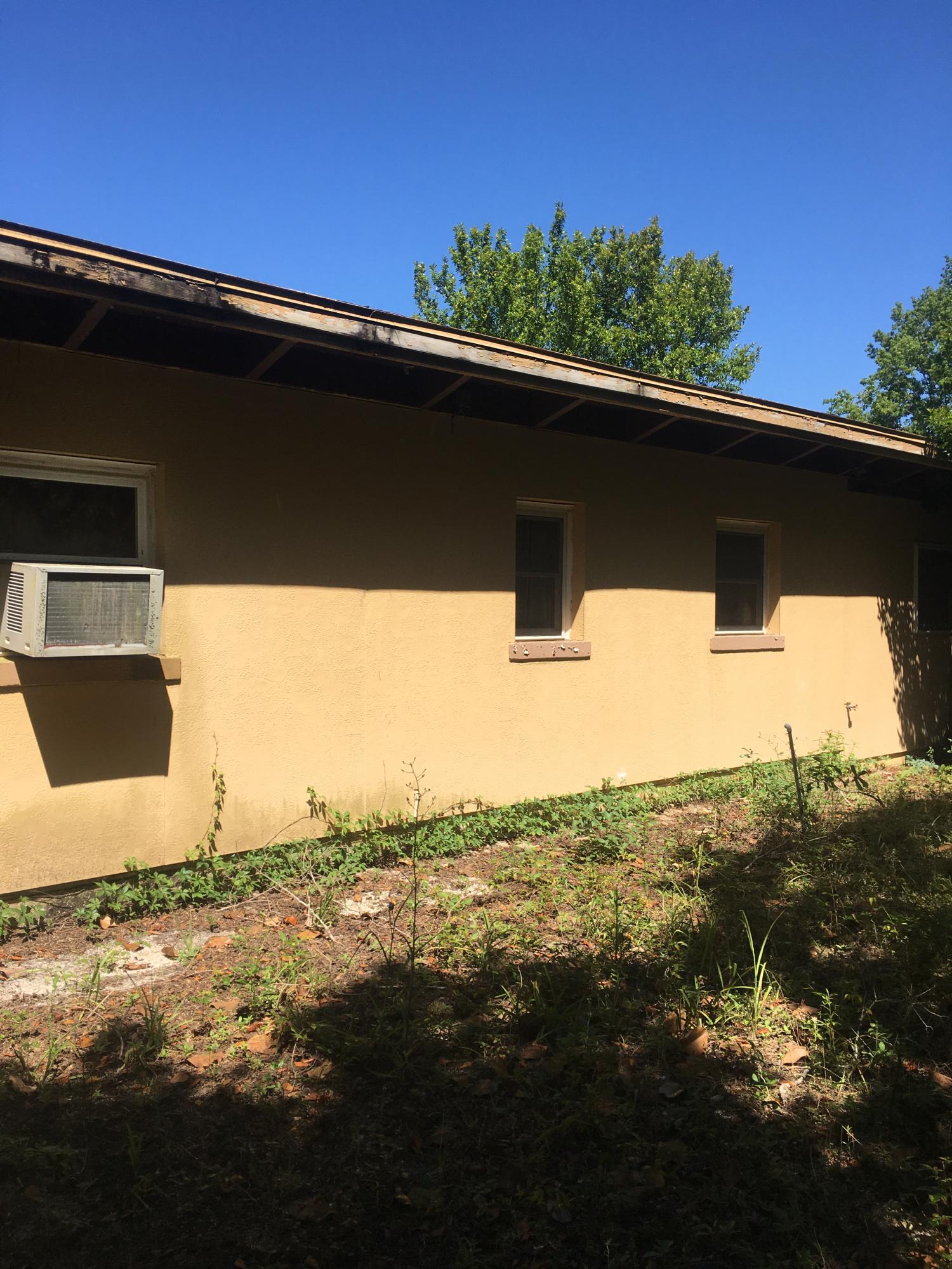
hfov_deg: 48.2
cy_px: 634
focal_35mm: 29
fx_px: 1063
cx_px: 476
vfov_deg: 61.7
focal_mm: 4.15
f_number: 2.2
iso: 25
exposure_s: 1/1304
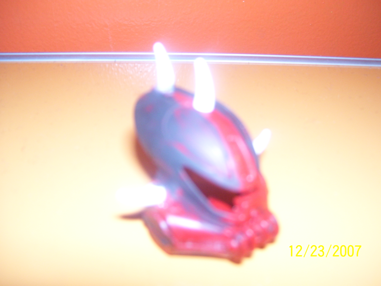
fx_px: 407
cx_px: 190
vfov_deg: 38.7
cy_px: 143
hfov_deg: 50.1
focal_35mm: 37
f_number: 2.7
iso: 125
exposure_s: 1/60
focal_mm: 6
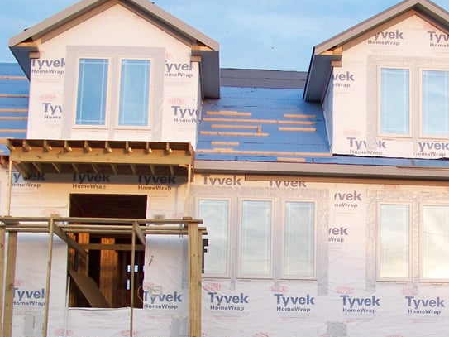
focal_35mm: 81
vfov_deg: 17.9
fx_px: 1050
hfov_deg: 23.8
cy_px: 300
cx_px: 352
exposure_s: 1/200
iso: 100
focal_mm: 5.85
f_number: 2.8
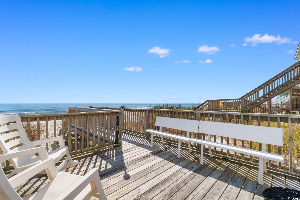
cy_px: 100
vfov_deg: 77.3
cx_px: 150
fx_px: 125
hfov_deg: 100.4
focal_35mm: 15
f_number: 10
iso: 100
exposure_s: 1/400
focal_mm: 10
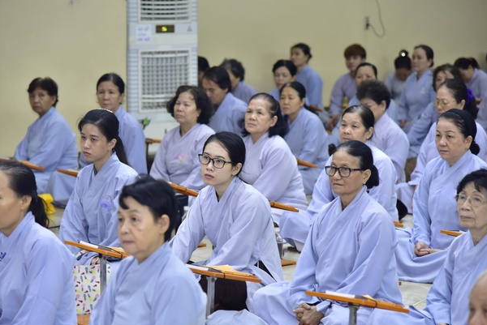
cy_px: 174
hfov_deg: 15.8
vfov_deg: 10.6
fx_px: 1760
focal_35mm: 130
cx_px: 236
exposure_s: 1/40
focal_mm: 120
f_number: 4
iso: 1000
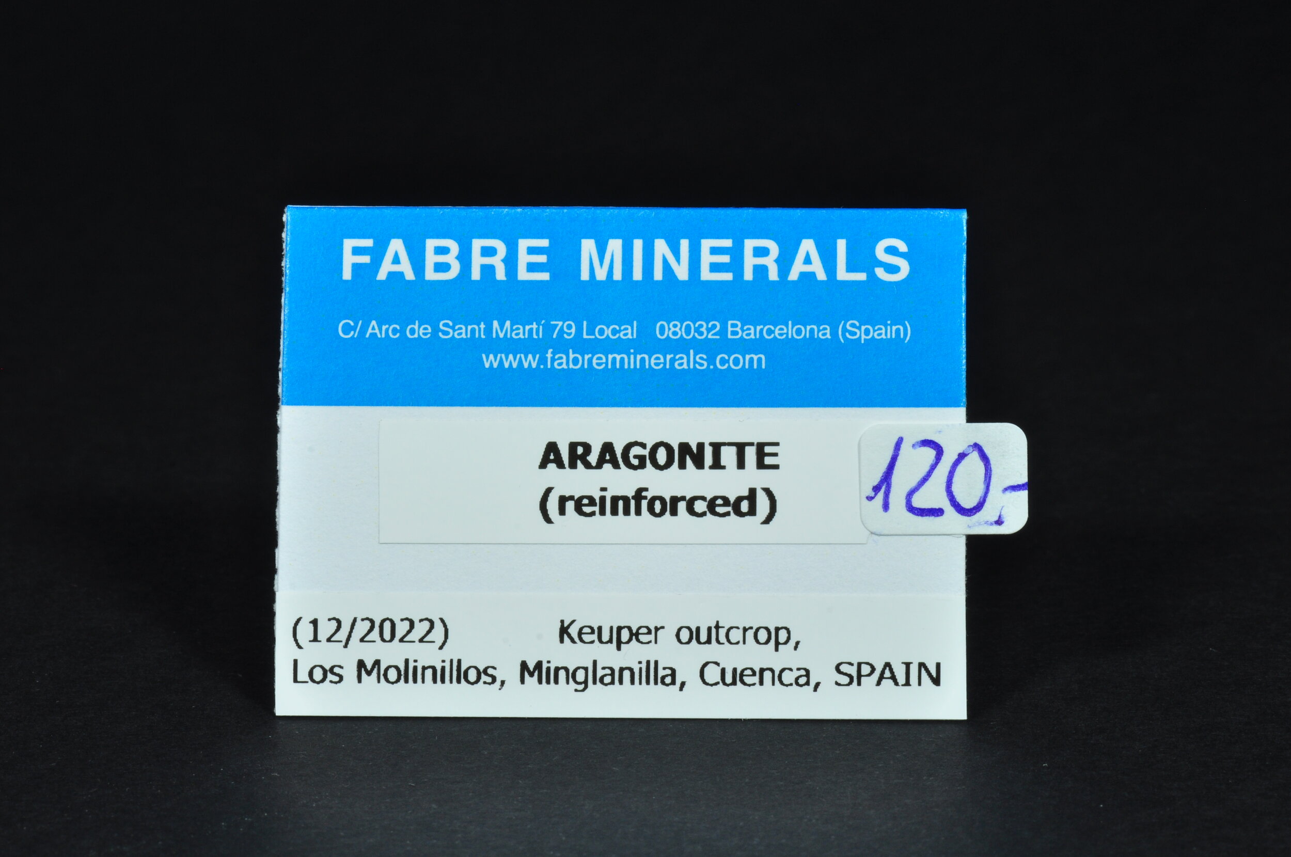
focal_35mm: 90
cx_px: 646
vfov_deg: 15.1
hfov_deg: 22.6
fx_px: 3223
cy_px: 428
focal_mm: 60
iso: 250
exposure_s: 1/2.5
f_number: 25
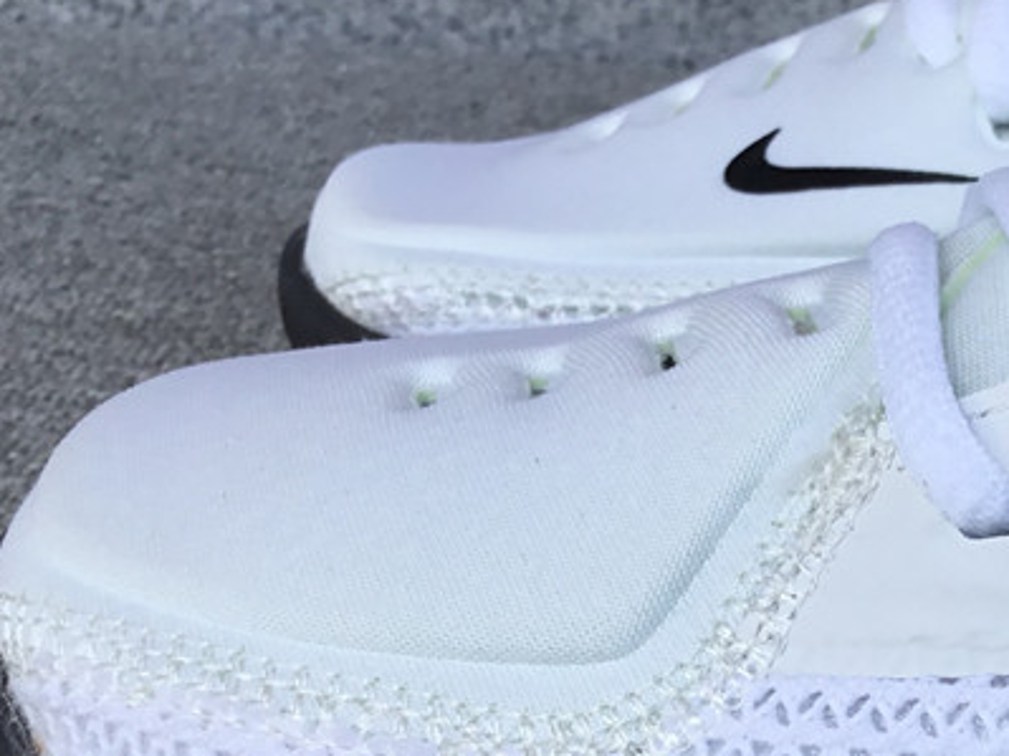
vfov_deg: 20.5
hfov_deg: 26.7
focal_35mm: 70
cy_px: 717
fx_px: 2040
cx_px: 938
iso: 25
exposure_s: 1/388
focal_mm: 3.3
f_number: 2.4
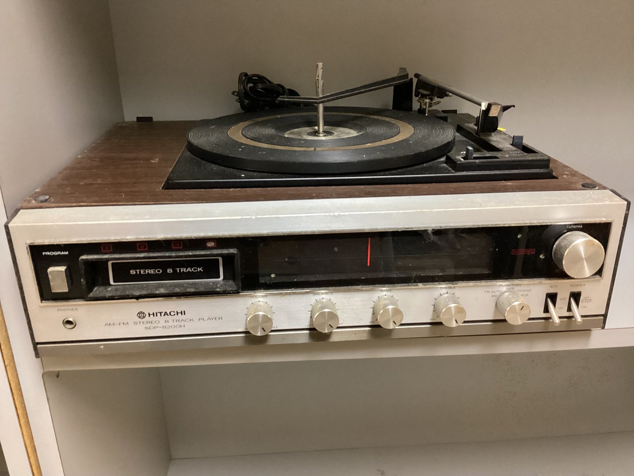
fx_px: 568
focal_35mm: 31
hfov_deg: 58.3
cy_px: 238
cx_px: 317
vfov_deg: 45.4
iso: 400
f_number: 2.4
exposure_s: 1/33
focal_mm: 3.3
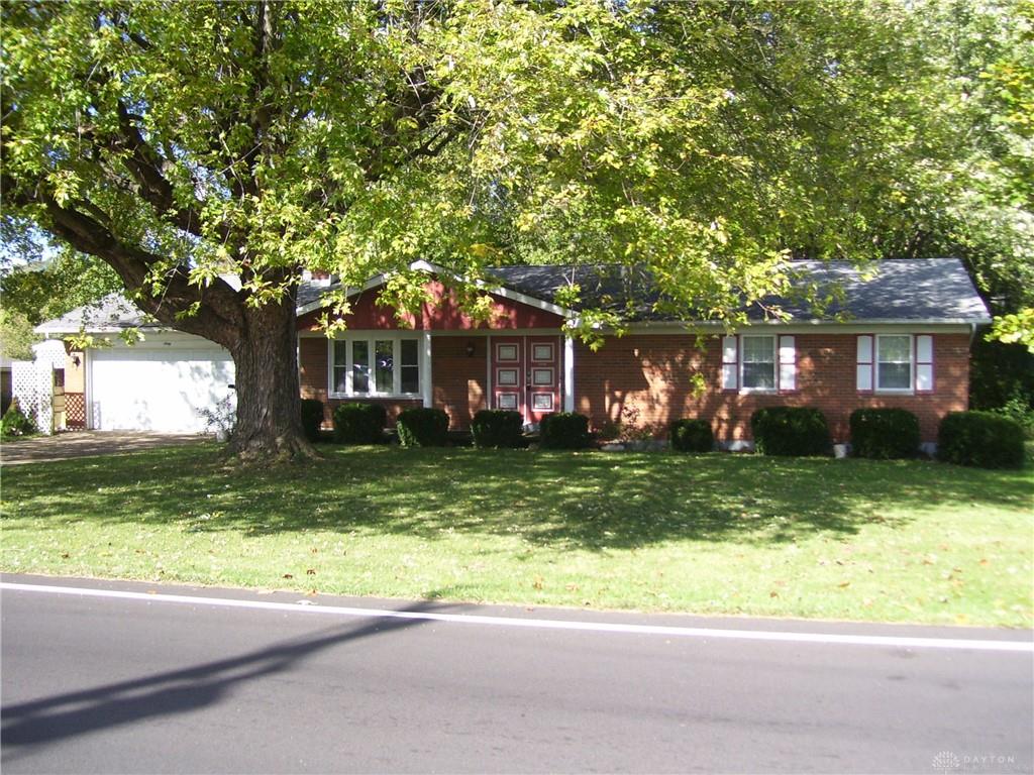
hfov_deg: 50.1
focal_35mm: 37
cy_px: 388
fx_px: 1105
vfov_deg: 38.7
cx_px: 517
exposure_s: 1/500
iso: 80
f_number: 2.7
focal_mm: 6
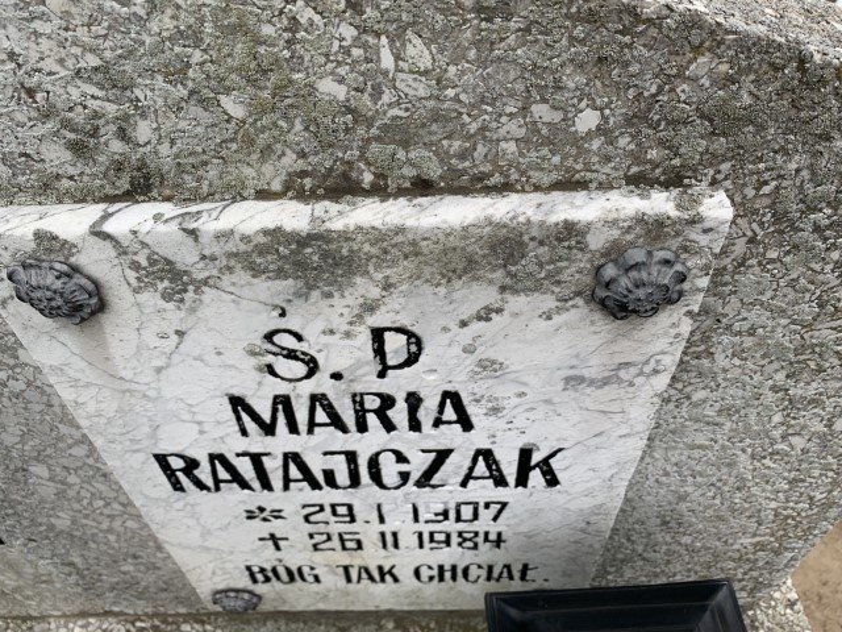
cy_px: 316
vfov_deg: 53.1
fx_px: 632
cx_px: 421
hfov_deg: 67.3
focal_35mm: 26
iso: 25
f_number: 1.8
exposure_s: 1/835
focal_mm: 4.25
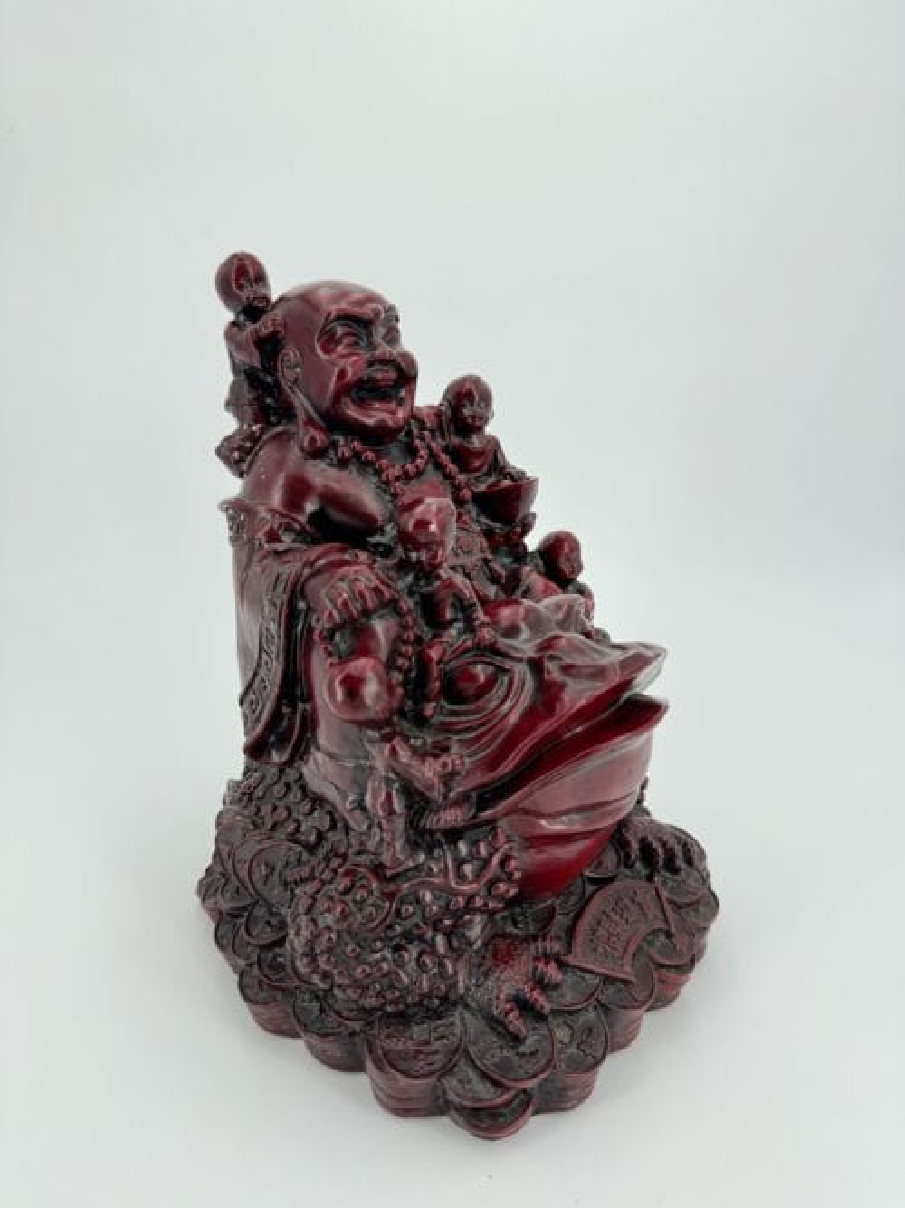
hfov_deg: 56.8
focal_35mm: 24
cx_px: 452
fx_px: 837
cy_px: 604
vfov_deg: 71.6
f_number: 1.78
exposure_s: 1/782
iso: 80
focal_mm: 6.86
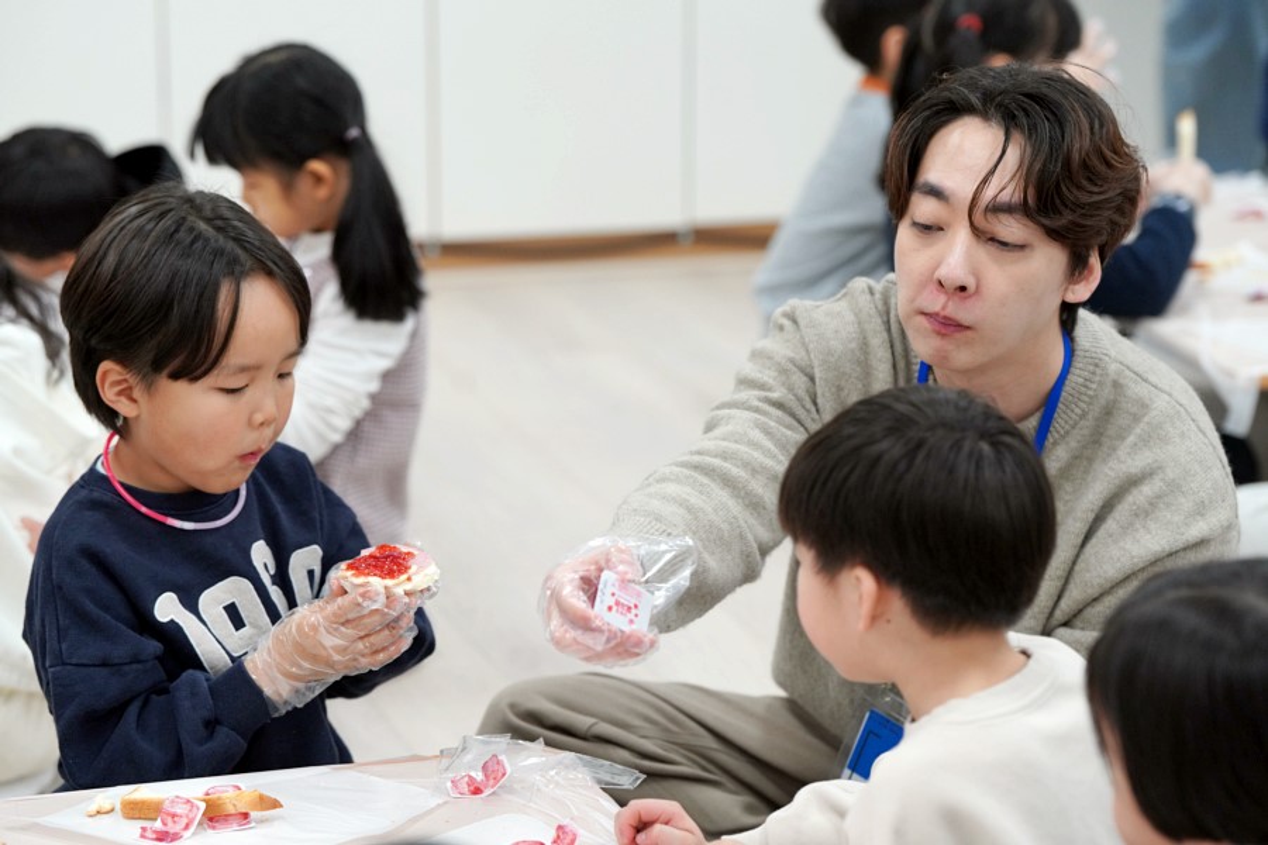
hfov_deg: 17.3
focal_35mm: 118
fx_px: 4156
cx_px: 634
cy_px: 422
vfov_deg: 11.6
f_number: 4
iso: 1600
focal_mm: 118
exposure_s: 1/160
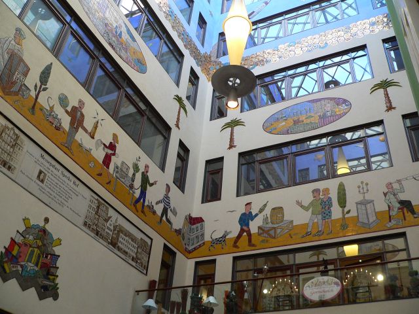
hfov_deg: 51.4
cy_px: 157
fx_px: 436
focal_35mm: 36
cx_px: 210
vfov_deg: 39.7
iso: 200
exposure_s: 1/60
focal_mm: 6
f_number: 2.8
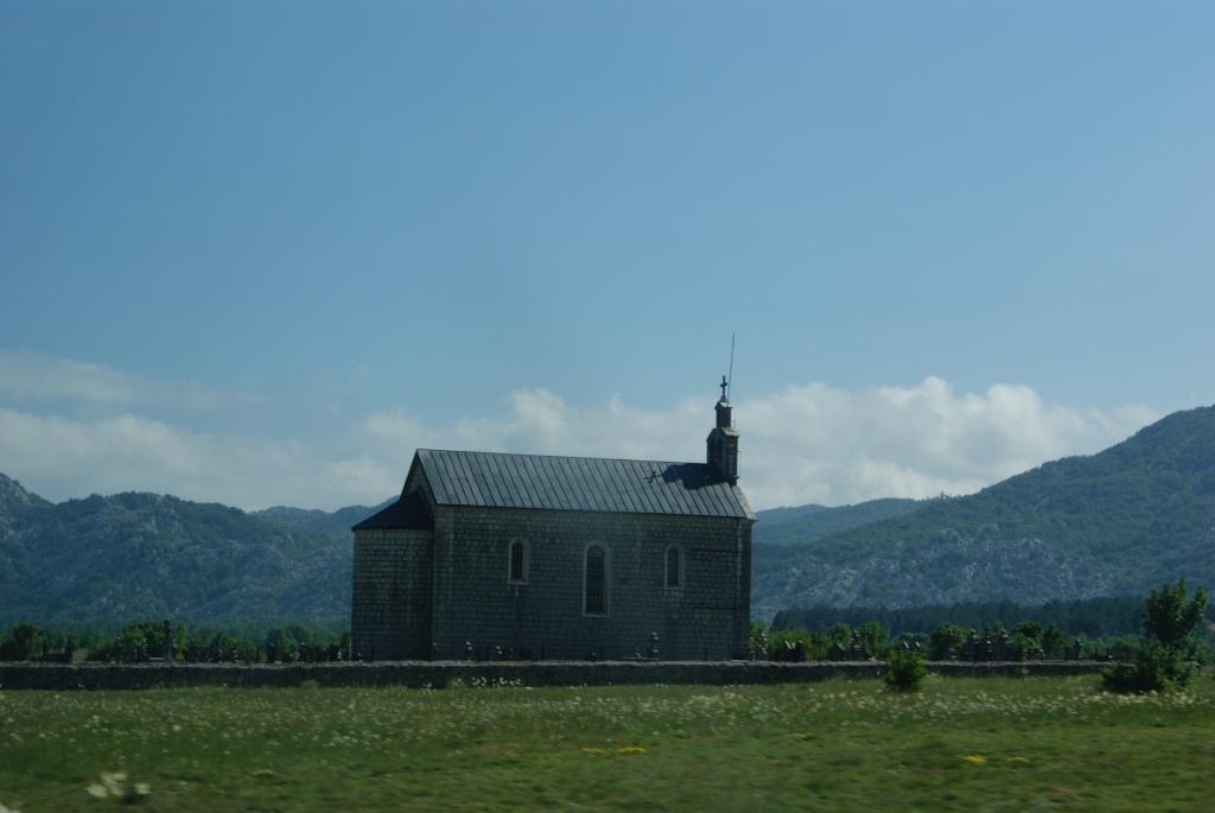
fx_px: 2787
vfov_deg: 16.6
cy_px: 406
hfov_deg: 24.6
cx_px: 608
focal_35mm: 82
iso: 100
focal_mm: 55
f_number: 13
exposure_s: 1/200
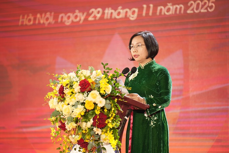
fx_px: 1144
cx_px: 114
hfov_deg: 11.4
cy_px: 76
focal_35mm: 180
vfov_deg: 7.6
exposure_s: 1/160
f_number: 2.8
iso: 640
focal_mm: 180
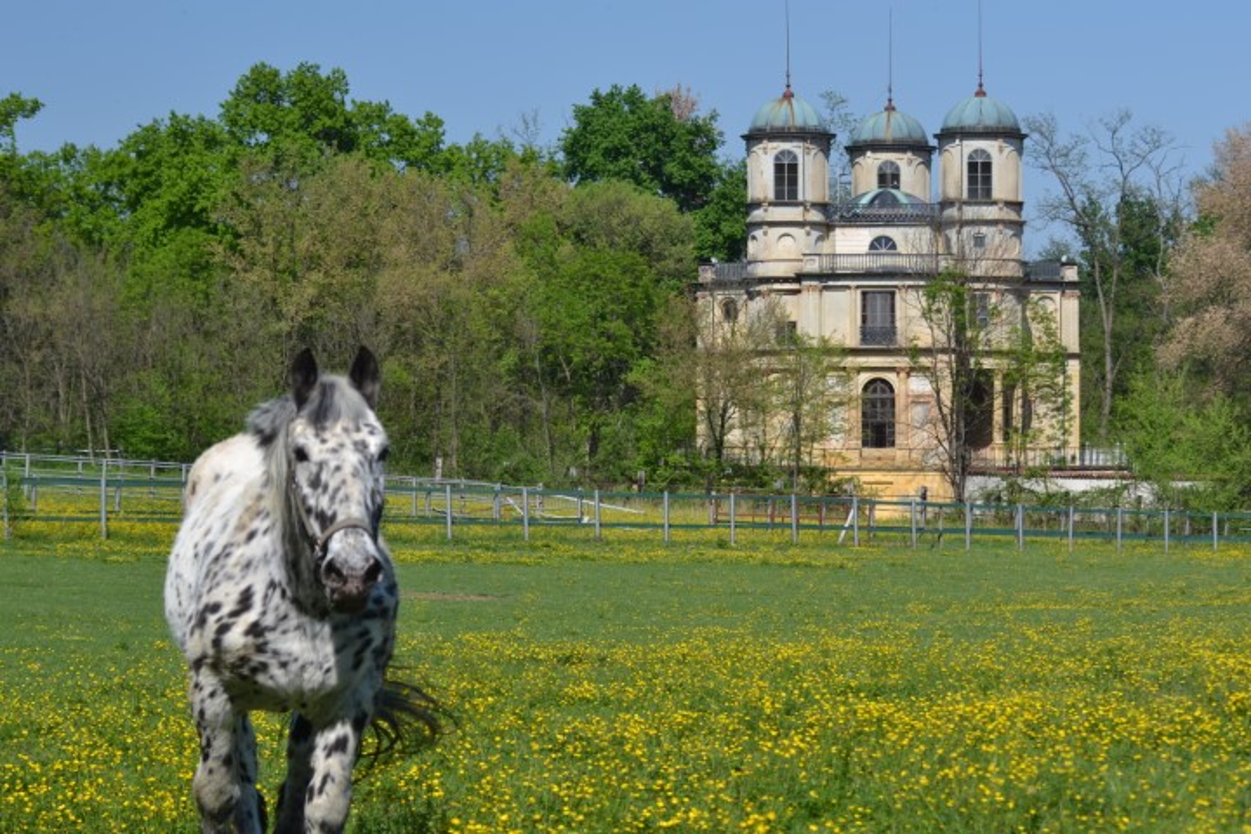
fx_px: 3648
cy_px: 417
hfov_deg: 19.5
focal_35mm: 105
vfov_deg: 13.0
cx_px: 626
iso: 100
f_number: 7.1
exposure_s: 1/200
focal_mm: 70
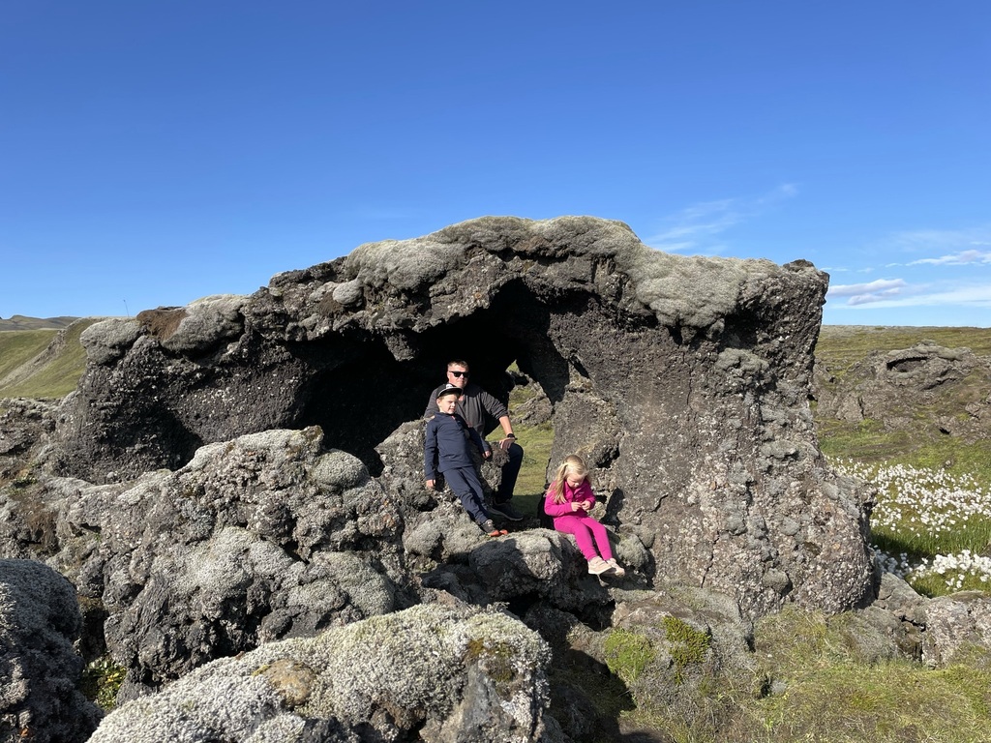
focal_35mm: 26
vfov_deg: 53.1
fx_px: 744
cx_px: 496
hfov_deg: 67.3
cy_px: 372
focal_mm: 4.2
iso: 32
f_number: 1.6
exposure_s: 1/2353
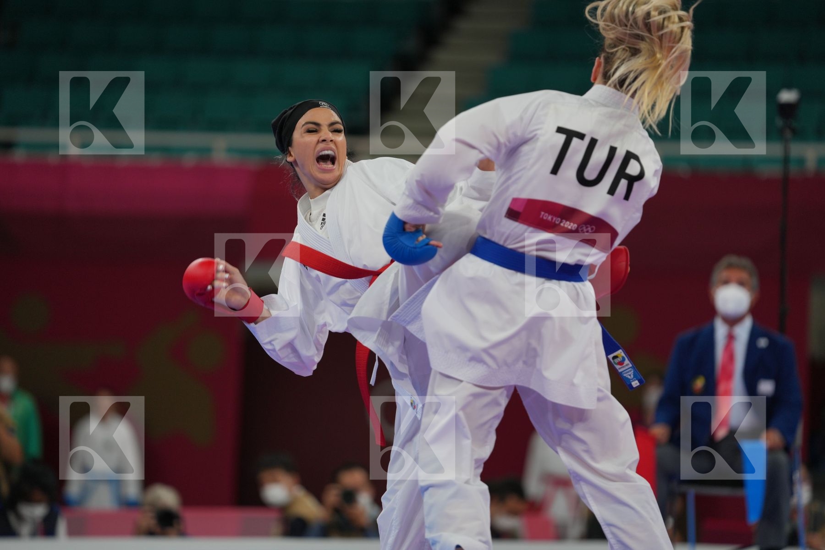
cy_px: 275
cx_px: 412
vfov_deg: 6.9
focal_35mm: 200
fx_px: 4583
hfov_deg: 10.3
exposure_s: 1/1000
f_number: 2.8
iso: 400
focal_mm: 200
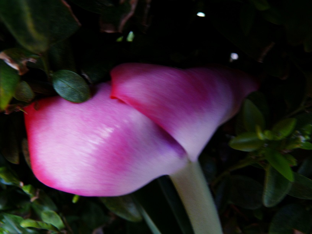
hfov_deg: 52.6
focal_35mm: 35
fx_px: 315
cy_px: 117
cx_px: 156
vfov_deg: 40.7
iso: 100
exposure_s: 1/15
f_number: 5
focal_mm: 7.4
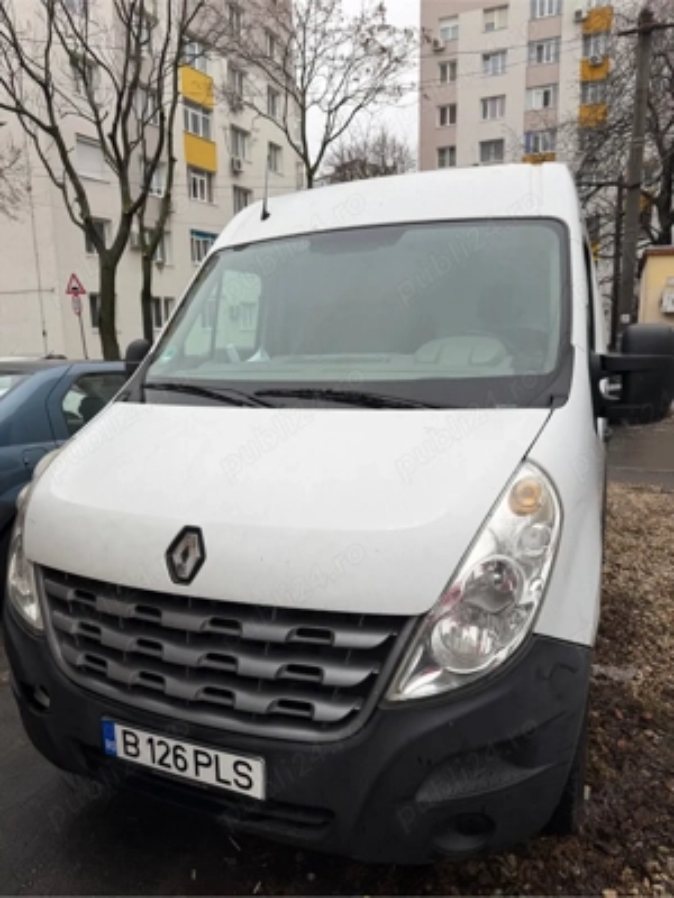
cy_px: 449
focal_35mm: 24
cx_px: 337
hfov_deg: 56.8
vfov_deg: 71.6
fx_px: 623
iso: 80
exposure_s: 1/1018
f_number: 1.78
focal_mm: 6.76
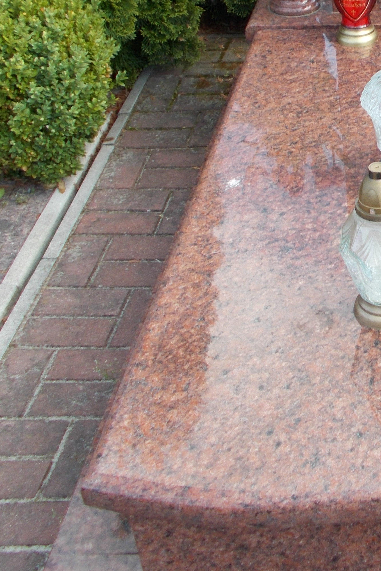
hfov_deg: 20.2
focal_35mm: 62
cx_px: 488
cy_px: 135
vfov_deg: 31.7
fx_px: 984
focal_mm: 4.6
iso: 80
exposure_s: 1/160
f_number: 3.2
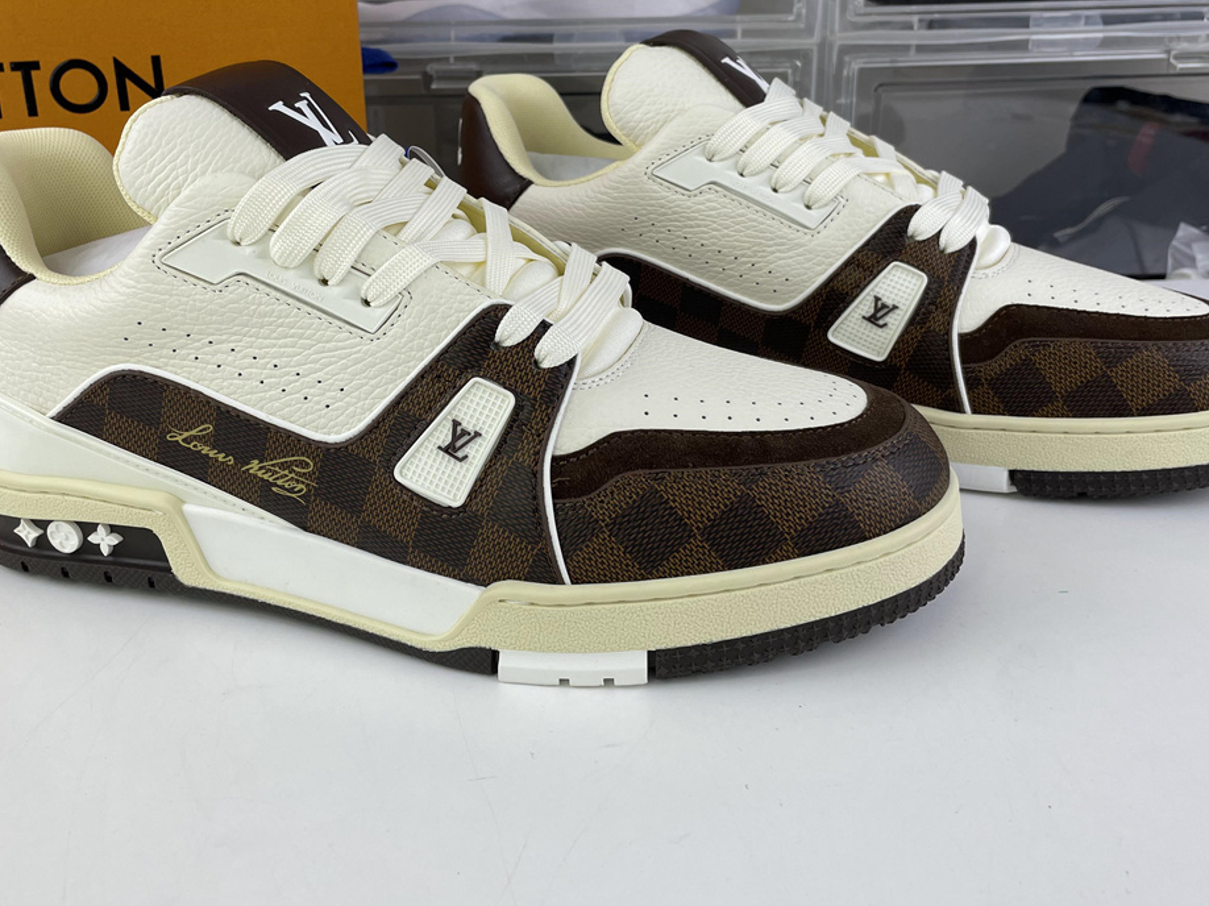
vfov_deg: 41.5
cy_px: 336
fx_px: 1187
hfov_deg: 53.9
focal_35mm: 34
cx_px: 568
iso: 32
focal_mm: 4.2
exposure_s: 1/284
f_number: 1.6
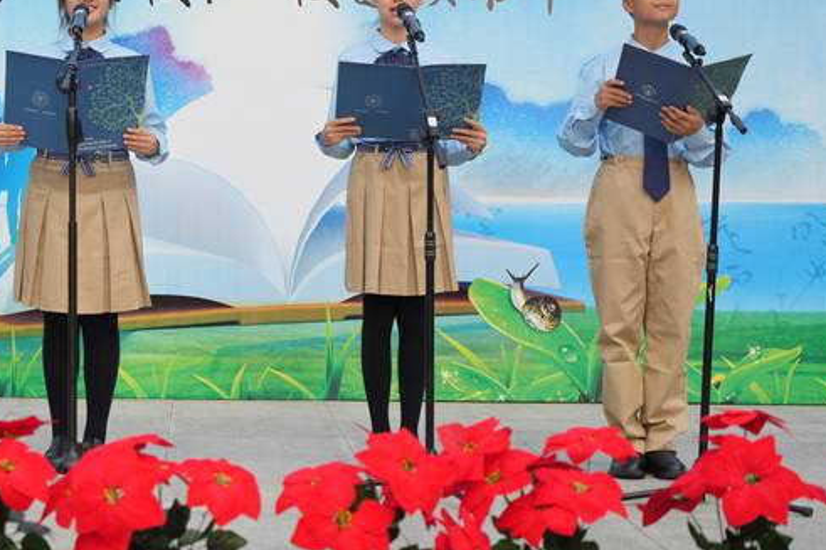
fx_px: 1995
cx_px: 222
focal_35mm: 87
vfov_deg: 15.5
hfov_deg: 23.2
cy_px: 61
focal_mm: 45
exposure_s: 1/250
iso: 100
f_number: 3.5
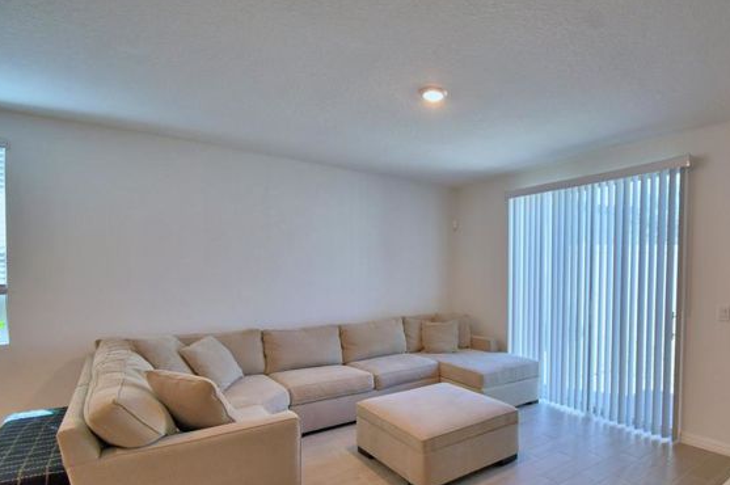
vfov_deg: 63.8
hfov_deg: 85.4
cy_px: 292
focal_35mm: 19
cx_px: 453
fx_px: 385
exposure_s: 1/60
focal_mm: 10
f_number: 4.5
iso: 400
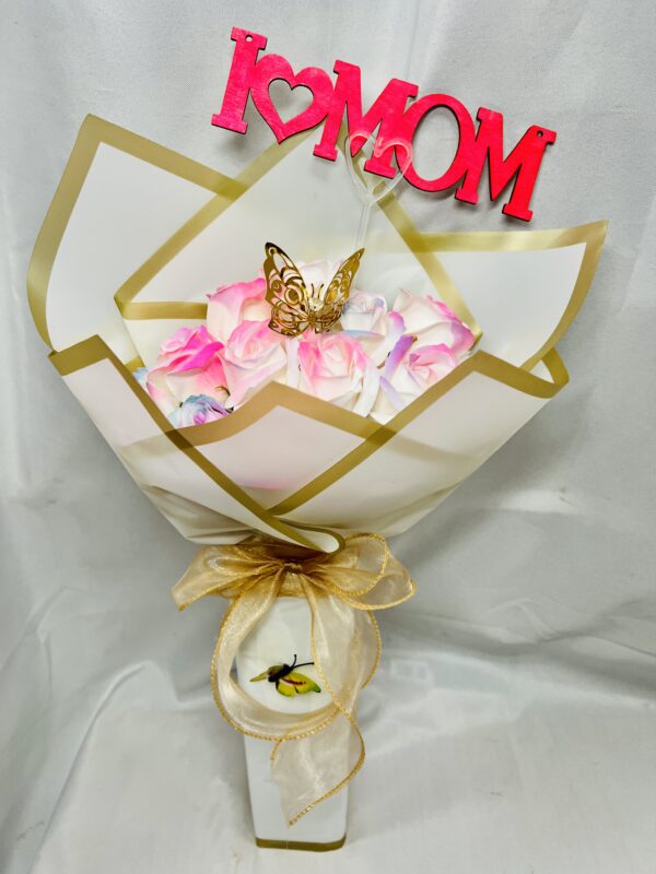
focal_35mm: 26
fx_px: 657
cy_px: 437
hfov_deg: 53.1
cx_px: 328
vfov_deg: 67.3
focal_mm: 5.7
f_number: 1.5
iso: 125
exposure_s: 1/120
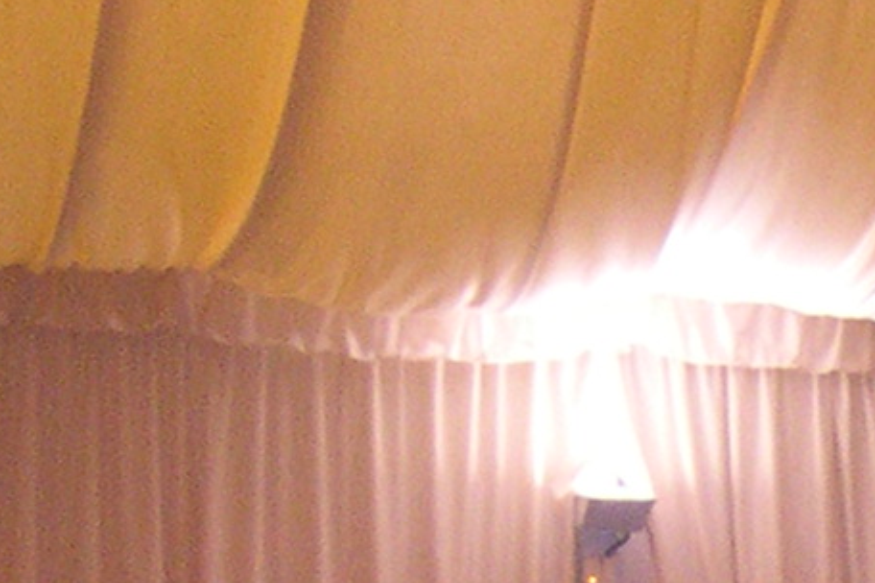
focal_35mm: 197
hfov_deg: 9.8
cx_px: 1631
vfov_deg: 6.7
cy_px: 1189
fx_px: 4788
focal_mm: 8
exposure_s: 1/60
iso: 385
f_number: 2.8
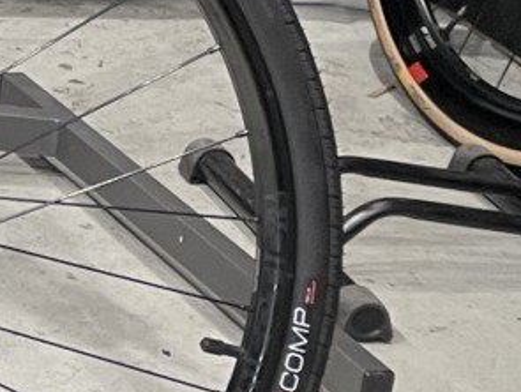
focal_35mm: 169
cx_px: -1003
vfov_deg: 8.5
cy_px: -325
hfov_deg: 9.4
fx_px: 2547
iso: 80
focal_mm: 4.2
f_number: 1.6
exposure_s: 1/50
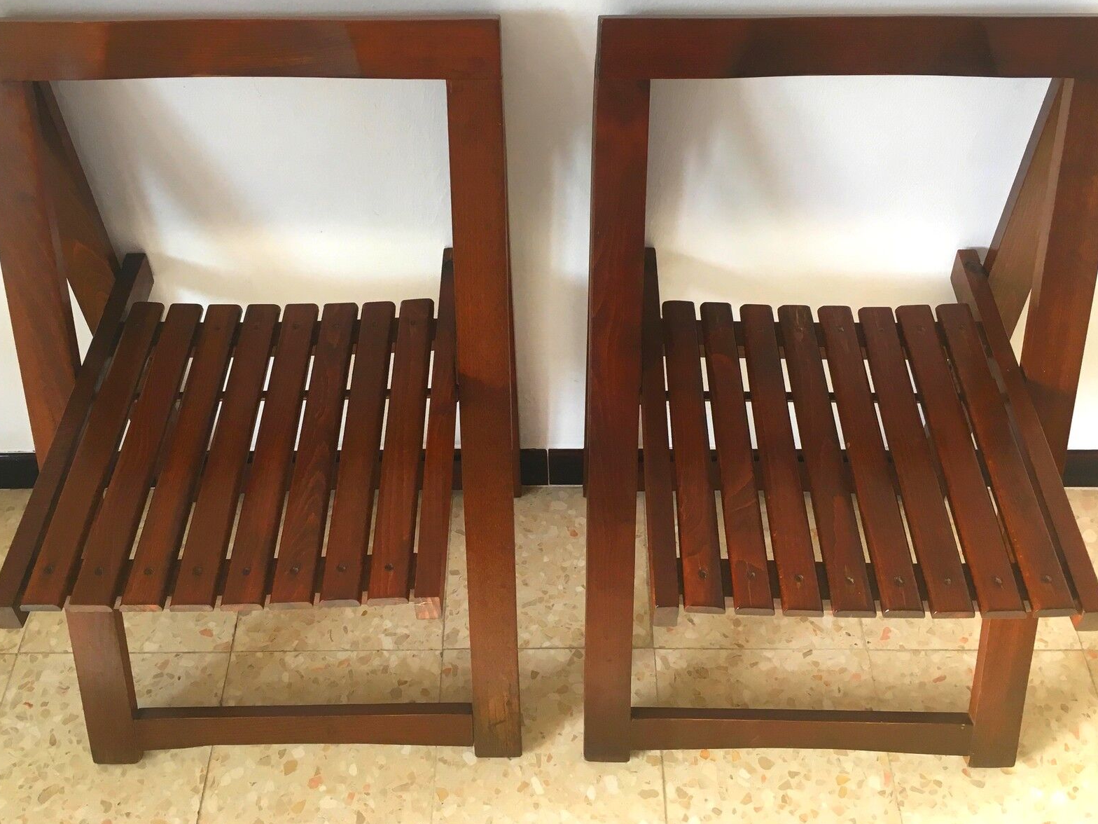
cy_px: 338
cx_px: 547
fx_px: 1174
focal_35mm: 37
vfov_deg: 38.5
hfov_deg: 50.1
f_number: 2.2
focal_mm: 4.15
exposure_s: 1/33
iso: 25
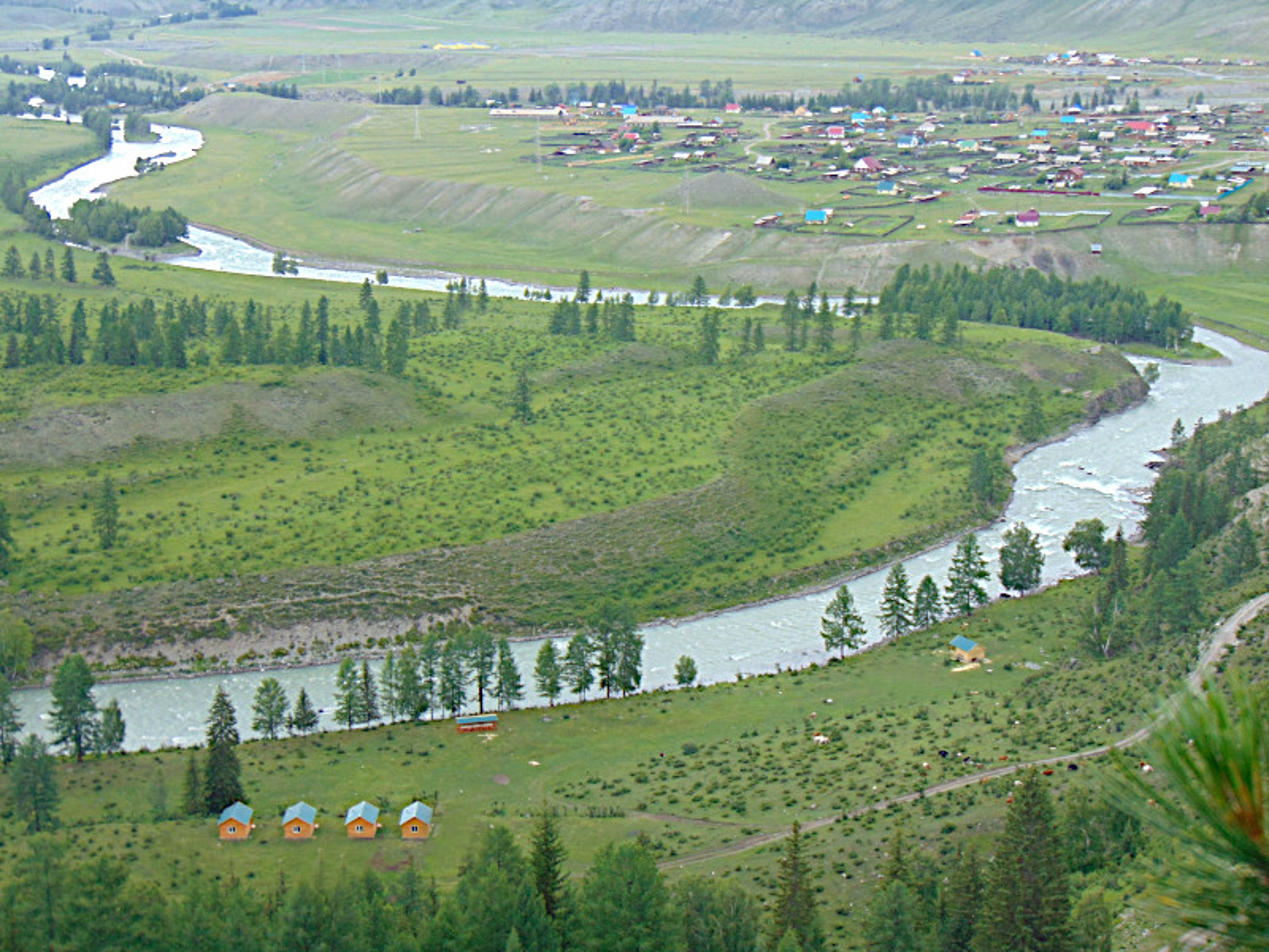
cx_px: 634
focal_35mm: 60
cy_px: 476
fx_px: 2200
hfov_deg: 32.2
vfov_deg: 24.4
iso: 80
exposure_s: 1/60
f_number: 3.6
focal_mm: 10.8
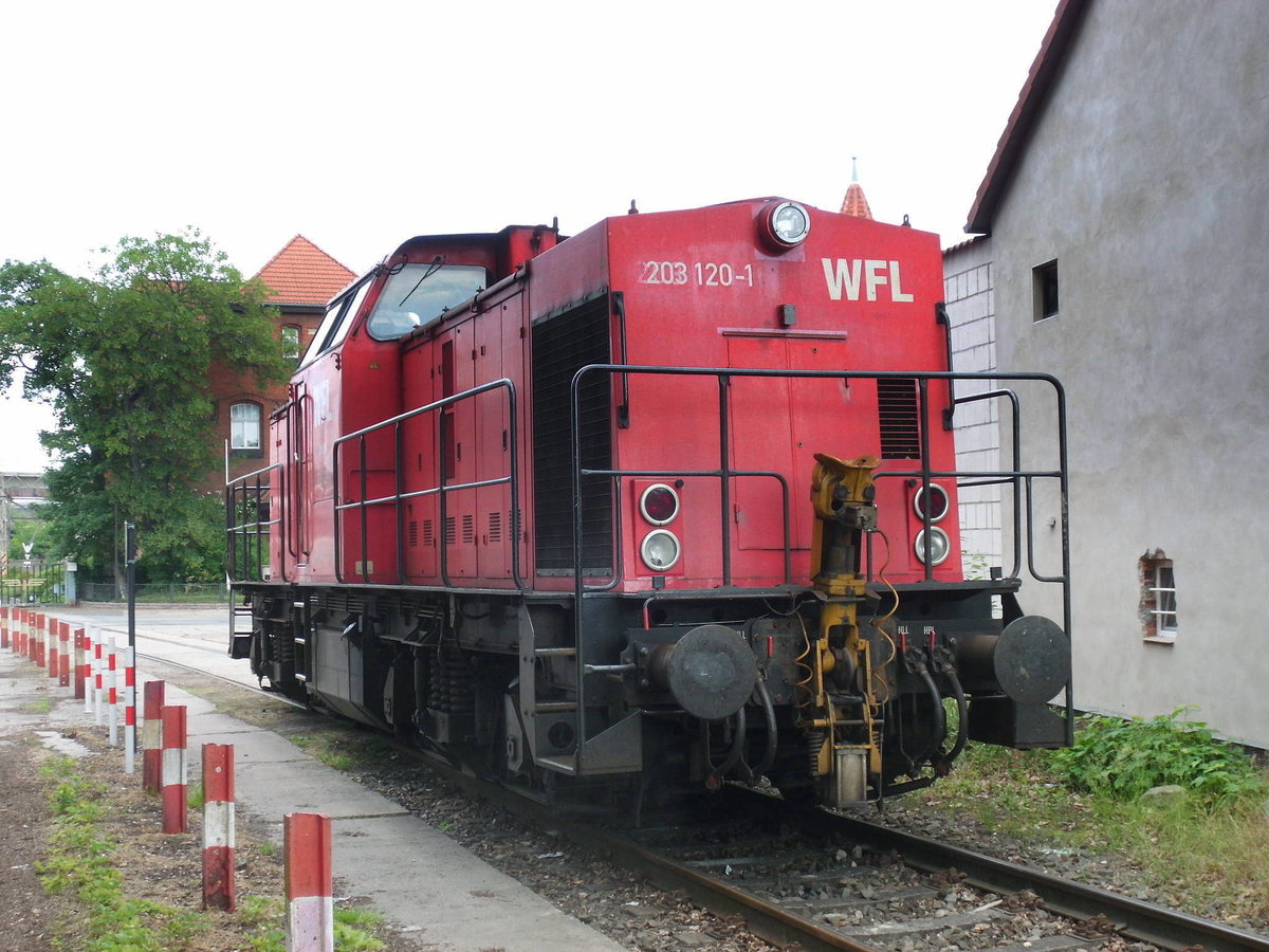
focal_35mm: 51
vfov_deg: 28.6
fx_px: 1870
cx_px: 634
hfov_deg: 37.5
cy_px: 476
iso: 100
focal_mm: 9.2
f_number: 4.7
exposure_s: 1/86
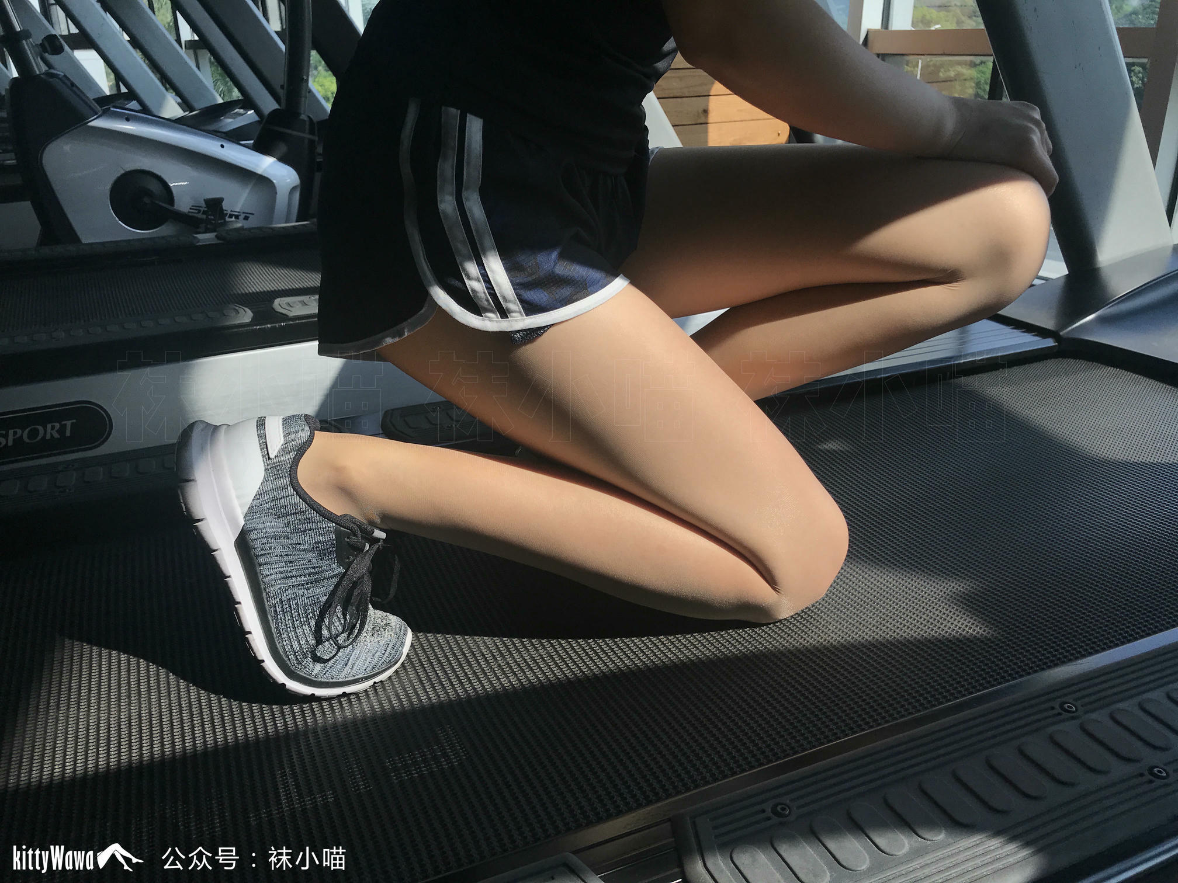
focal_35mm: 28
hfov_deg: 63.4
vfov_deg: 49.7
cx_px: 589
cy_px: 442
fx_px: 953
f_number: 1.8
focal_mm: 3.99
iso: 20
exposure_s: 1/679
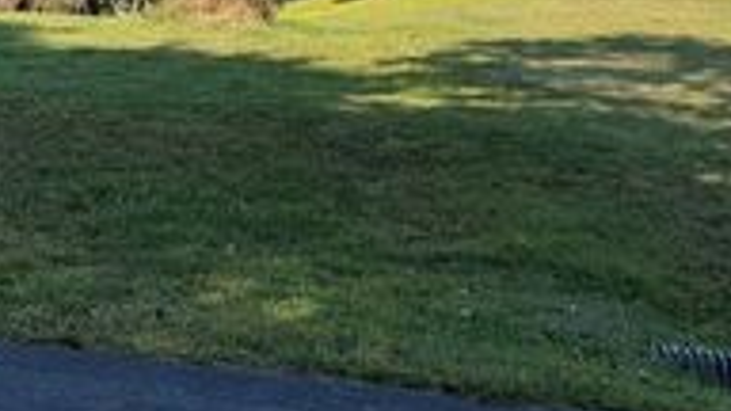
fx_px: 1318
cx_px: 194
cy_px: 13
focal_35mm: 68
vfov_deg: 17.4
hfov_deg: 30.5
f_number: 1.78
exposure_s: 1/2252
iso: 80
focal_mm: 6.76
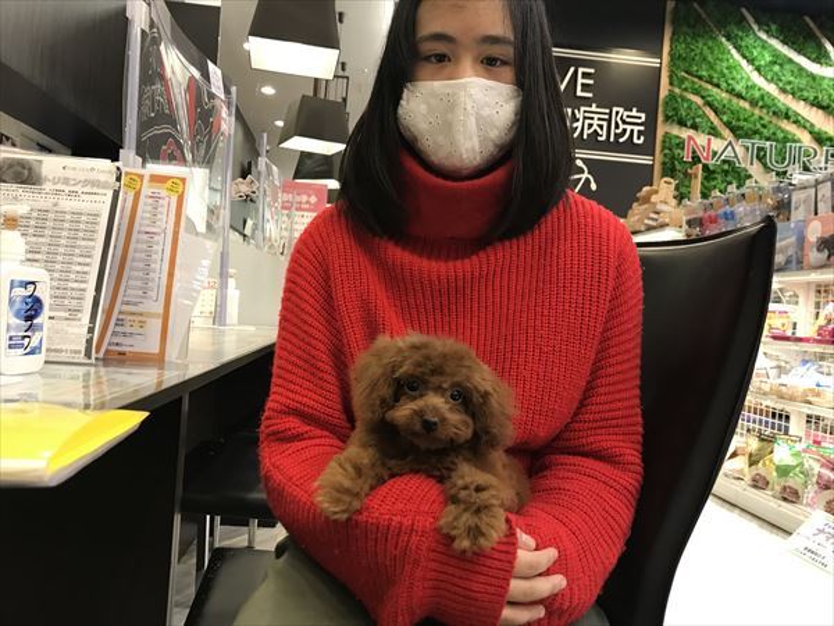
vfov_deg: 49.7
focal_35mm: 28
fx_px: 675
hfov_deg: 63.4
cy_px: 313
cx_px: 417
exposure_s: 1/20
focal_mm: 3.99
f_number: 1.8
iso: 40
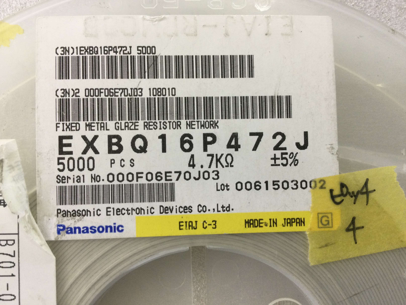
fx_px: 364
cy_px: 152
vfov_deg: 45.4
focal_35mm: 31
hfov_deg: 58.4
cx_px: 203
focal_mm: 3.3
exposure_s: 1/33
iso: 100
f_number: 2.4
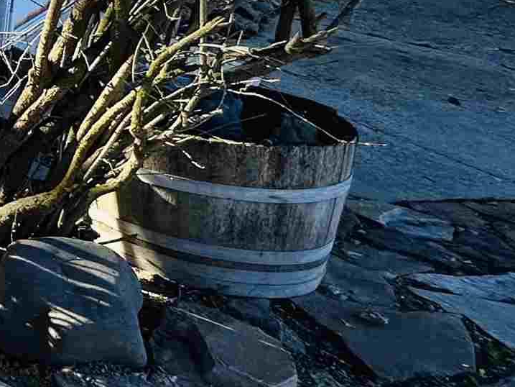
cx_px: -581
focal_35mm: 60
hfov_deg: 17.8
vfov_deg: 21.8
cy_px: -130
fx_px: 893
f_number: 2.2
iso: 40
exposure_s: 1/406
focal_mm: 2.22
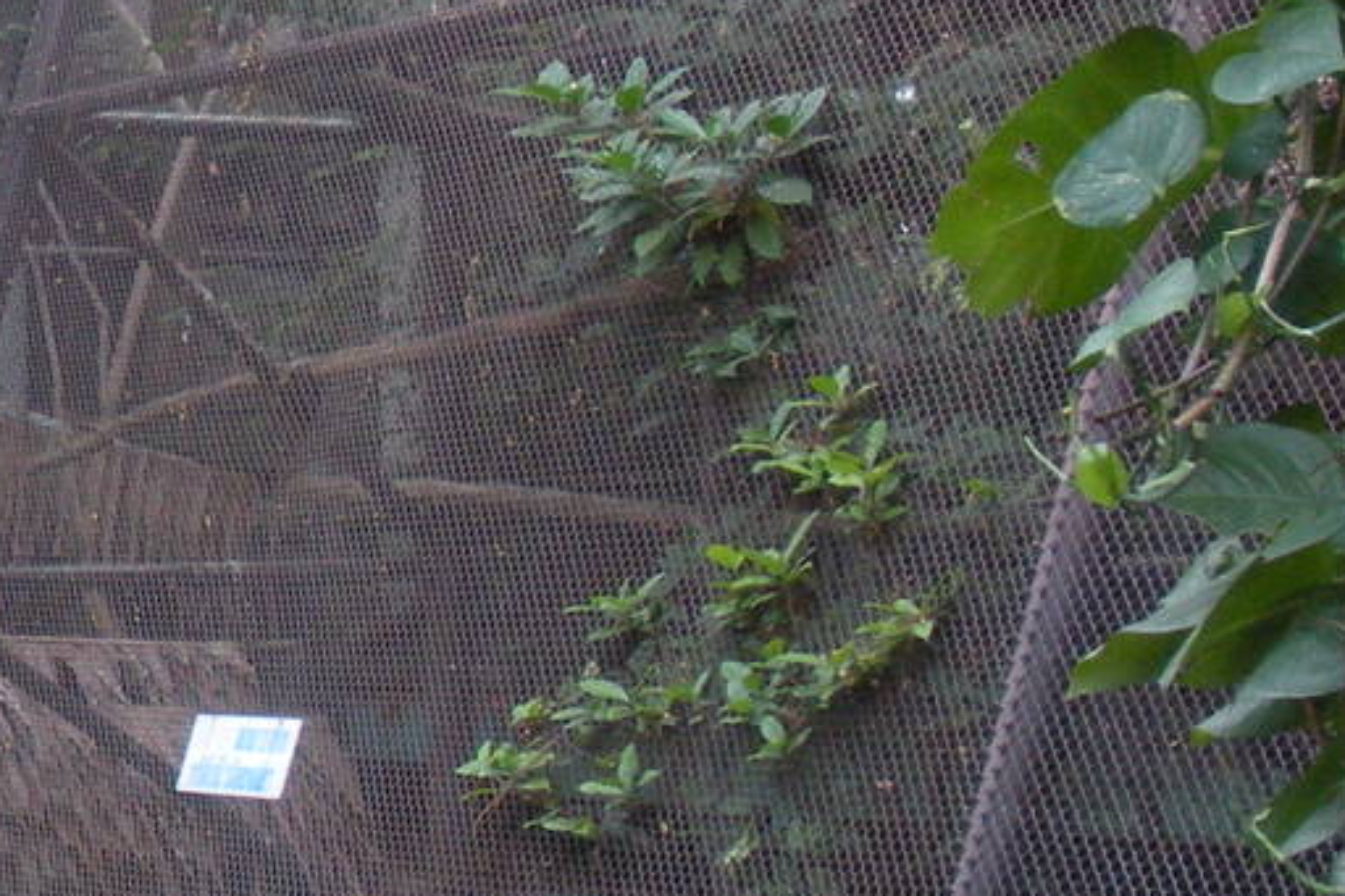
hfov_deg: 16.5
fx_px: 4370
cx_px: -449
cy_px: 200
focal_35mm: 117
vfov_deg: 11.7
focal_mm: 6.3
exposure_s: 1/65.4
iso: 187
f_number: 3.5
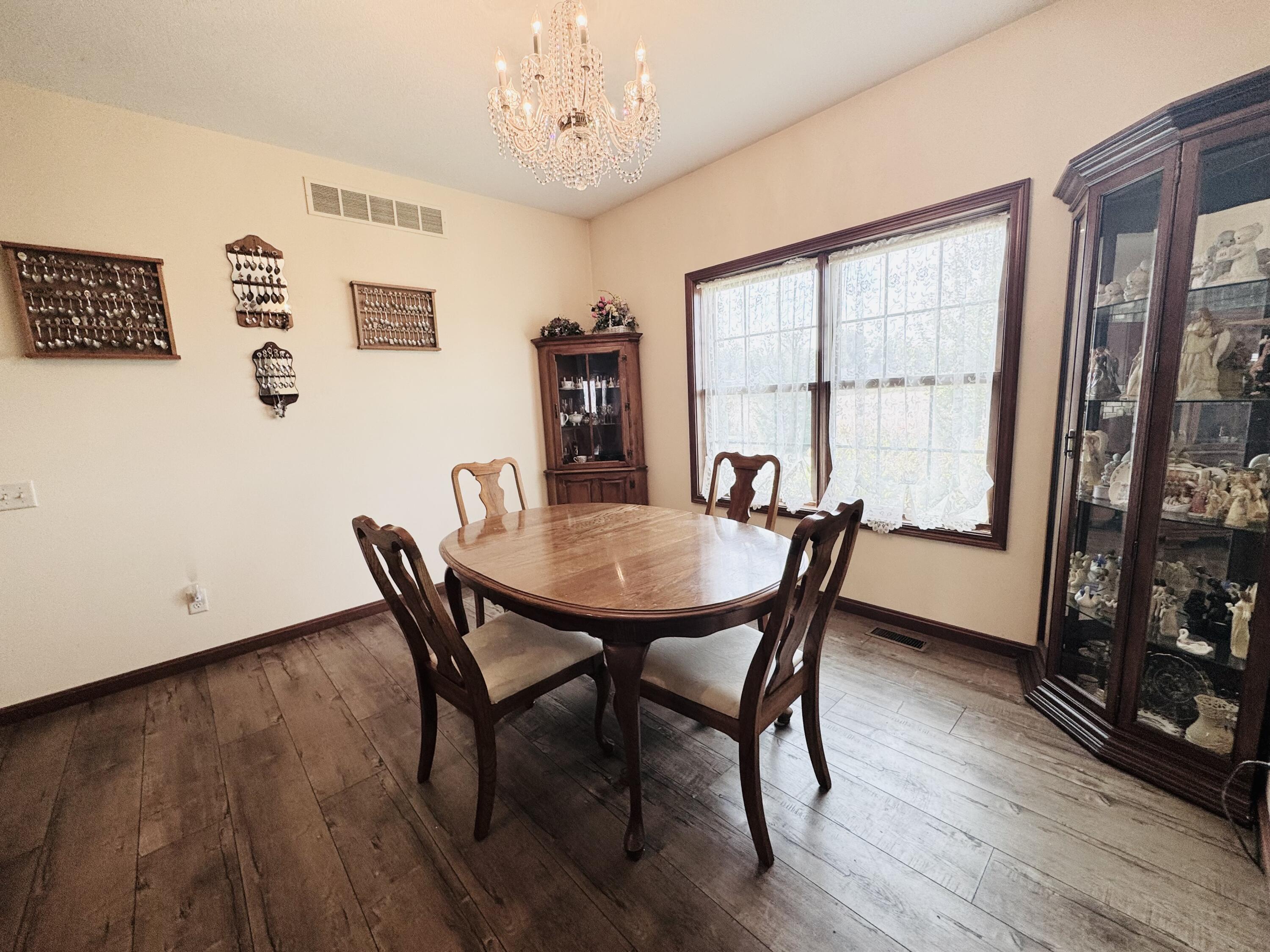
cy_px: 476
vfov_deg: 85.7
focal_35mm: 14
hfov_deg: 102.1
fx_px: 514
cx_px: 635
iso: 64
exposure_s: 1/120
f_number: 2.2
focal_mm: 2.22
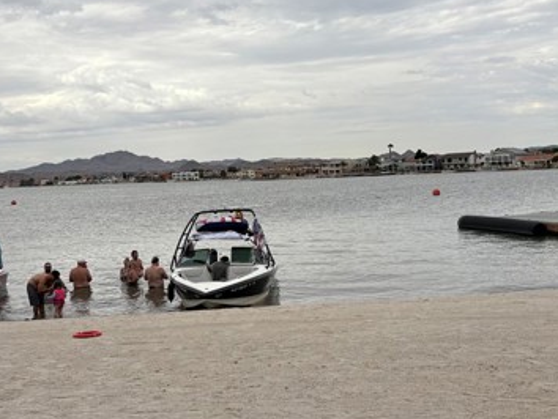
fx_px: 758
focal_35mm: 47
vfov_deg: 30.9
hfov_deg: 40.3
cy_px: 233
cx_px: 238
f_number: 1.6
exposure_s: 1/4329
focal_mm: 5.96
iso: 50
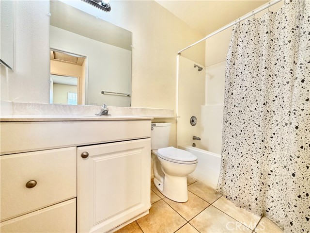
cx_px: 155
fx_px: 125
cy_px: 116
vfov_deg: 85.7
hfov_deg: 102.1
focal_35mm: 14
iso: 160
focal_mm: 2.22
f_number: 2.2
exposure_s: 1/60
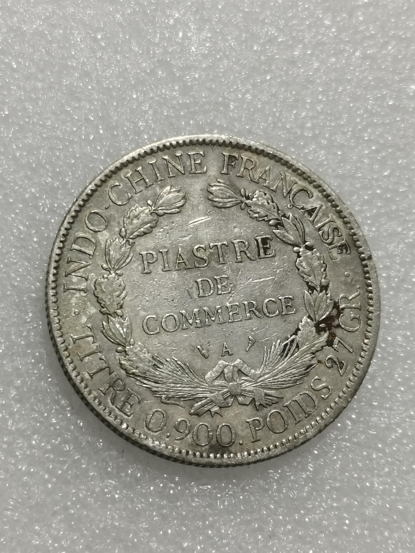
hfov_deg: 20.2
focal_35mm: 73
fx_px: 1167
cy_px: 276
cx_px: 208
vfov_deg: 26.7
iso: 80
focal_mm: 5.58
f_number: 1.8
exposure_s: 1/100
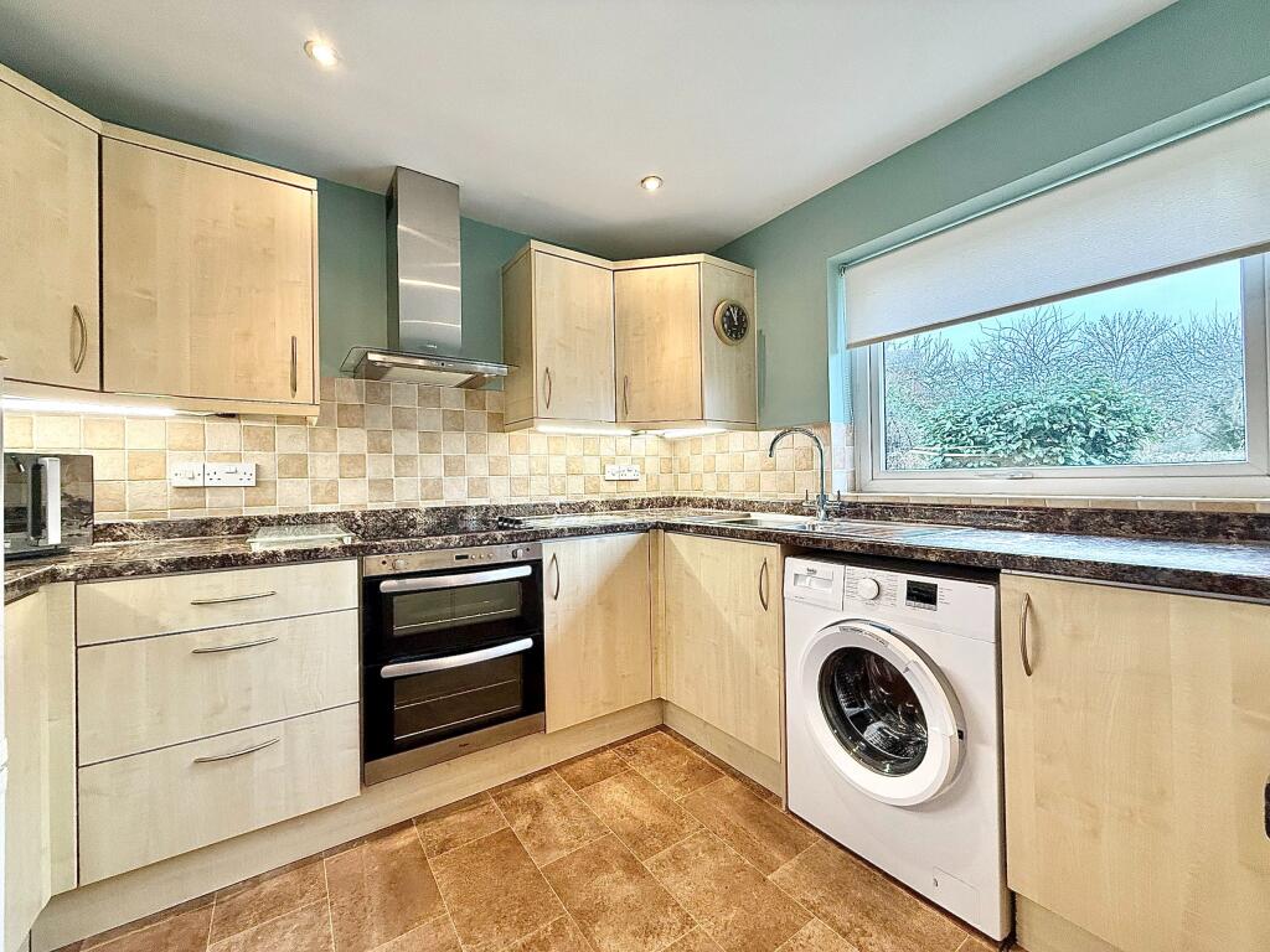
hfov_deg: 102.1
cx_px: 635
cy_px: 476
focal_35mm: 14
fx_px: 514
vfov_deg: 85.7
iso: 200
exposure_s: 1/100
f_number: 2.2
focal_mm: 2.22
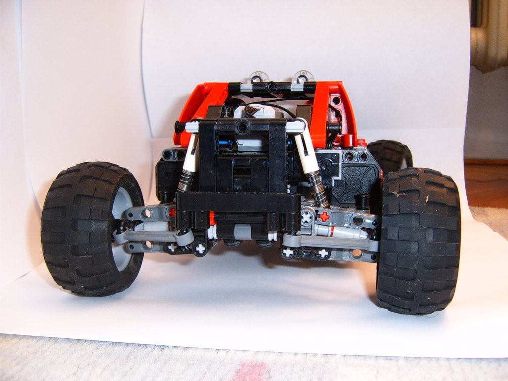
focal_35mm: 38
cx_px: 254
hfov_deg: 49.0
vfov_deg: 37.7
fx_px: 558
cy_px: 190
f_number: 2.8
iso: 141
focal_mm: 5.8
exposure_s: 1/30
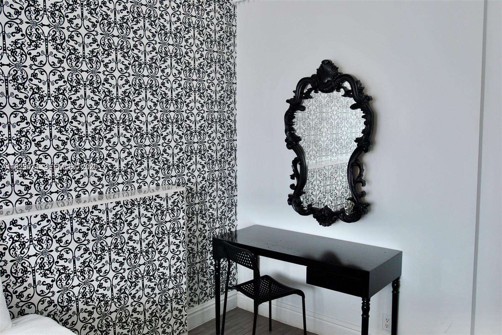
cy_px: 168
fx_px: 419
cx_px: 251
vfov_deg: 43.7
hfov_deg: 61.9
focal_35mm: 30
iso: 200
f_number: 3.5
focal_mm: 20
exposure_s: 1/50
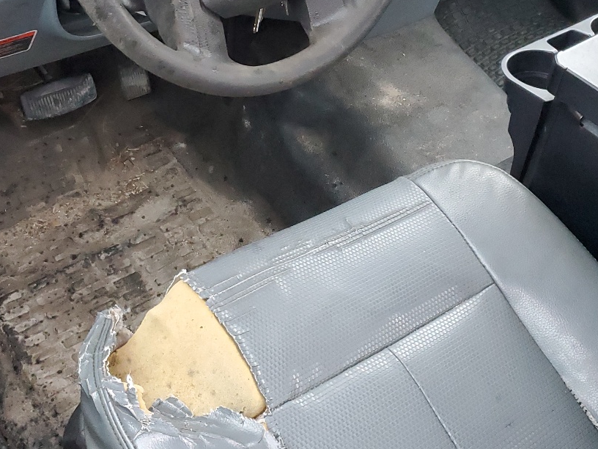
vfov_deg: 27.8
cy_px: 70
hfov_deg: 37.4
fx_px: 881
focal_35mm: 51
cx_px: 249
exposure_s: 1/40
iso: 359
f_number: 1.5
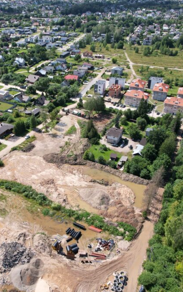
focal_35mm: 34
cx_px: 72
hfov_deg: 37.1
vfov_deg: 56.7
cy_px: 147
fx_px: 271
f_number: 2.8
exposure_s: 1/1250
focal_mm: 8.38
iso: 120
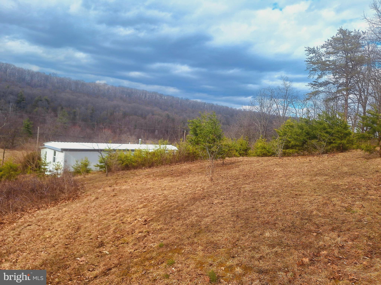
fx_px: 253
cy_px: 142
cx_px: 190
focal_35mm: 23
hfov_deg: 73.9
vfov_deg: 58.9
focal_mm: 5.54
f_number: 1.8
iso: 40
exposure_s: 1/2000
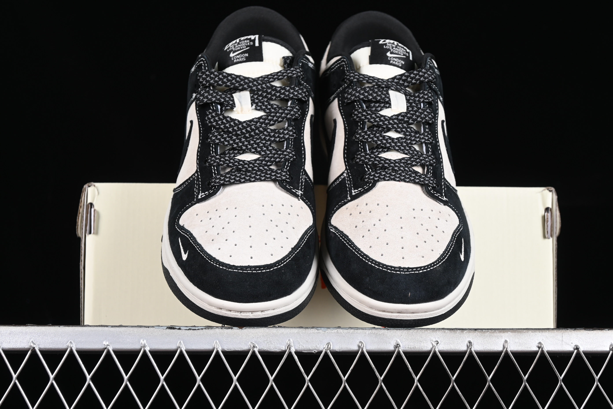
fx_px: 1277
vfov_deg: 18.2
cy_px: 204
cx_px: 306
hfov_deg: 27.0
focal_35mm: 75
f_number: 6.3
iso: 160
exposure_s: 1/60
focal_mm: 50
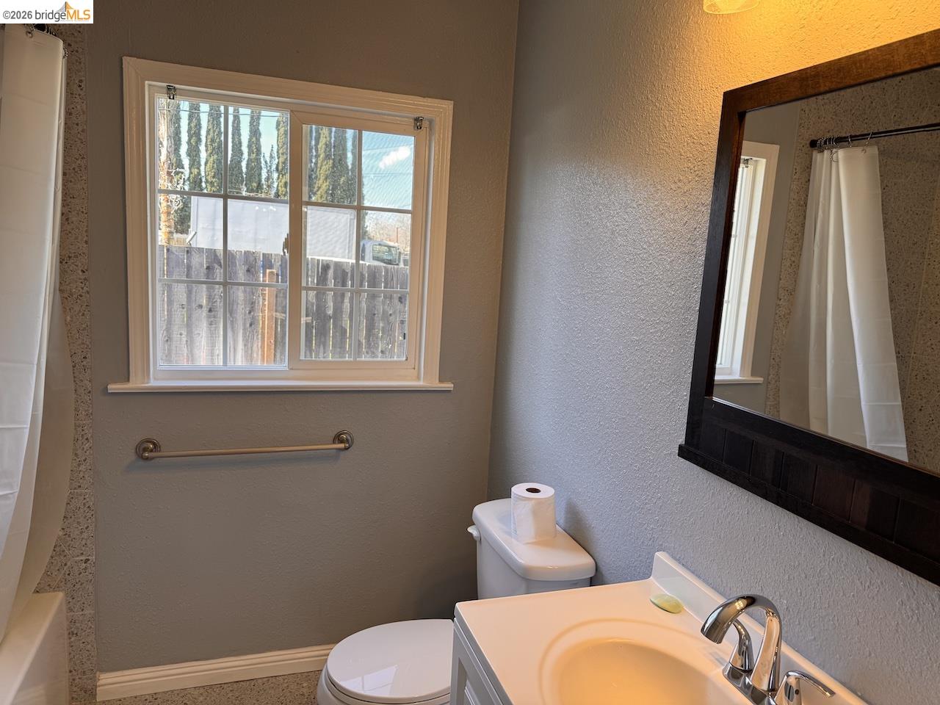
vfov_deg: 56.8
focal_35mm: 24
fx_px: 652
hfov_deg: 71.6
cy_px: 352
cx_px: 470
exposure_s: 1/154
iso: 64
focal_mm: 6.76
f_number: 1.78
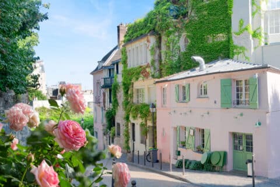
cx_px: 140
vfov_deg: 29.2
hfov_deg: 42.7
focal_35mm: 46
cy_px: 94
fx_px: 358
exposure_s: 1/1600
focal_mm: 46
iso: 800
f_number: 7.1
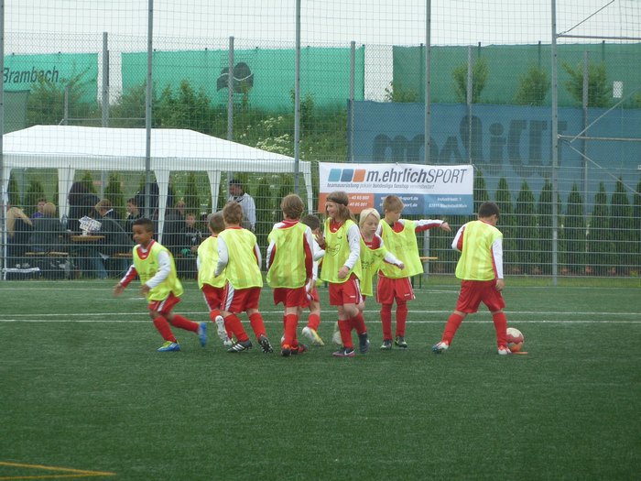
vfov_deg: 5.0
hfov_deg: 6.6
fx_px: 5555
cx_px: 320
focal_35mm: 300
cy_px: 240
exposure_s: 1/125
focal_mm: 49.2
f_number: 4.9
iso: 125
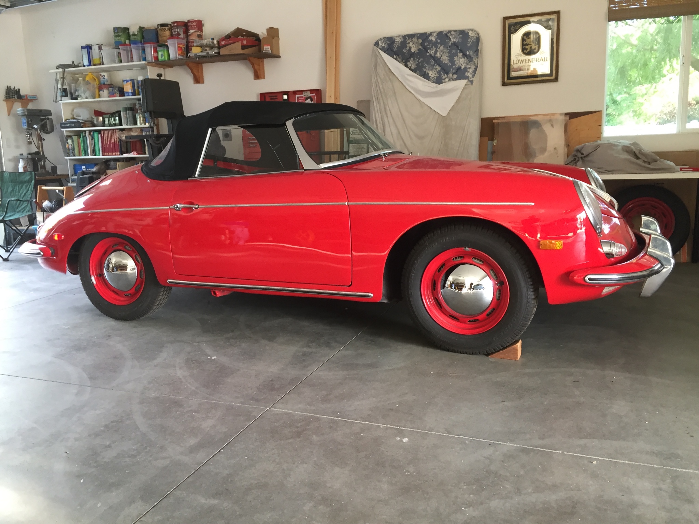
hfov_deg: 61.7
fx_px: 586
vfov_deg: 48.2
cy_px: 262
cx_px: 350
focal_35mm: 29
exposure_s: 1/30
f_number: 2.2
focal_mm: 4.15
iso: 64
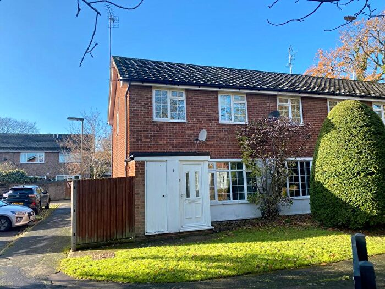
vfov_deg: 53.1
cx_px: 192
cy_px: 144
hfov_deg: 67.3
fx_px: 289
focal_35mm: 26
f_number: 1.8
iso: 32
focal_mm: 4.25
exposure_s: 1/898
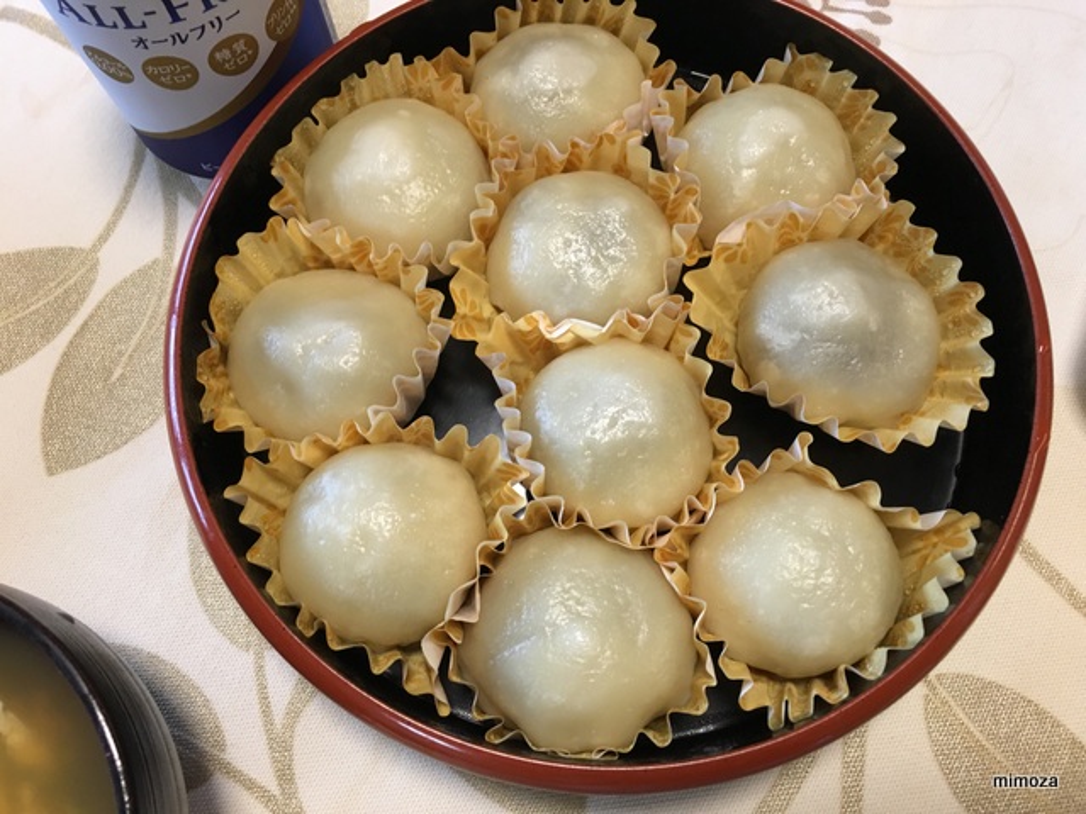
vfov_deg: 48.2
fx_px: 910
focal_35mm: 29
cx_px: 543
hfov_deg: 61.7
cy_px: 407
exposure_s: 1/15
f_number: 2.2
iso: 40
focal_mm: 4.15
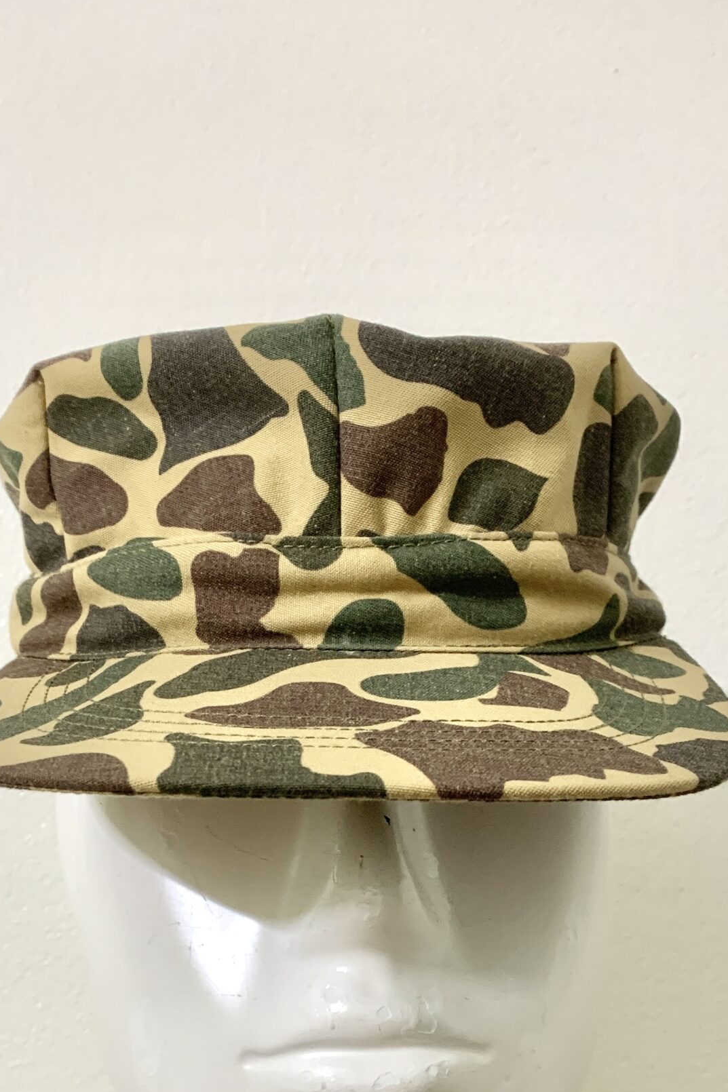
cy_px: 861
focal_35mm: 43
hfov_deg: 31.2
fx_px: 1305
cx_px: 342
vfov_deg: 43.5
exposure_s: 1/60
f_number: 1.8
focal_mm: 4.25
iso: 125
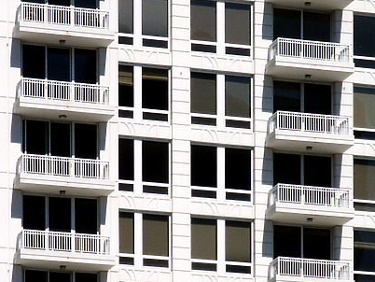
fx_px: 3371
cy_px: 156
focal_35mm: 311
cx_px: 171
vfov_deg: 4.8
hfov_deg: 6.4
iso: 64
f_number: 8
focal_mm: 28.23
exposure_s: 1/350
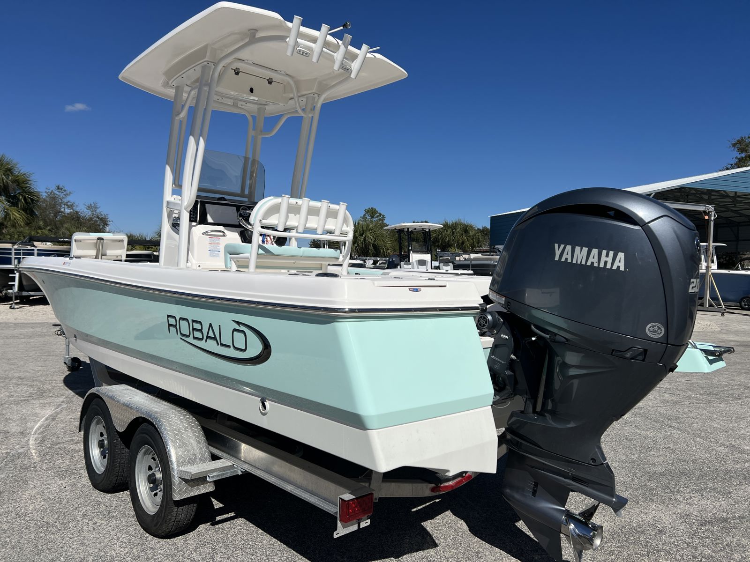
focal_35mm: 26
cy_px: 281
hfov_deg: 67.3
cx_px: 375
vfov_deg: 53.1
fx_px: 563
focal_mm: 5.7
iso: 50
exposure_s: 1/11364
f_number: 1.5
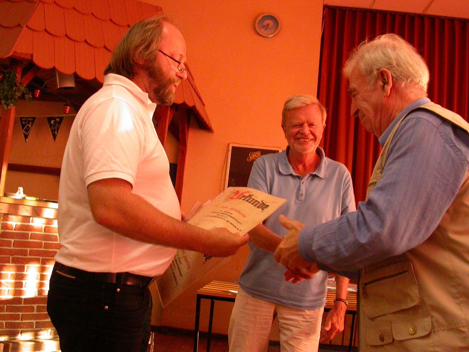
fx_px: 515
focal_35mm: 38
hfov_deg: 49.0
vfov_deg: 37.7
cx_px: 234
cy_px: 176
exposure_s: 1/66.5
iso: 400
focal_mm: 7.85
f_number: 3.3
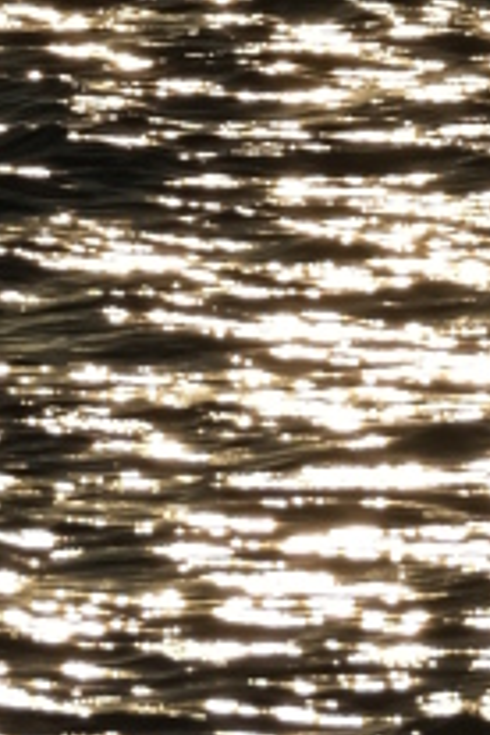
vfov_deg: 2.5
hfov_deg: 1.7
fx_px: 16802
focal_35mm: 823
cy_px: -1871
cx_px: 547
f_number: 8
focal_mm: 70
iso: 160
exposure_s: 1/3800
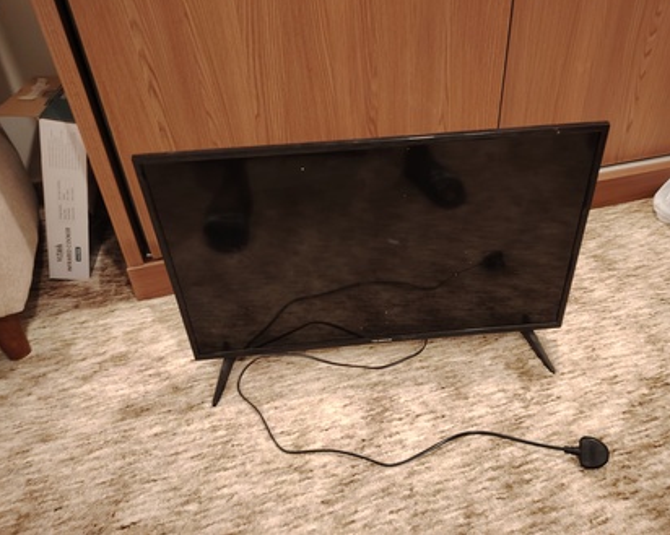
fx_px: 515
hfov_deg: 65.9
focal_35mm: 26
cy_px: 258
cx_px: 365
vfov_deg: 54.9
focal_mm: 5.25
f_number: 1.75
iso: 2806
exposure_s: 1/25
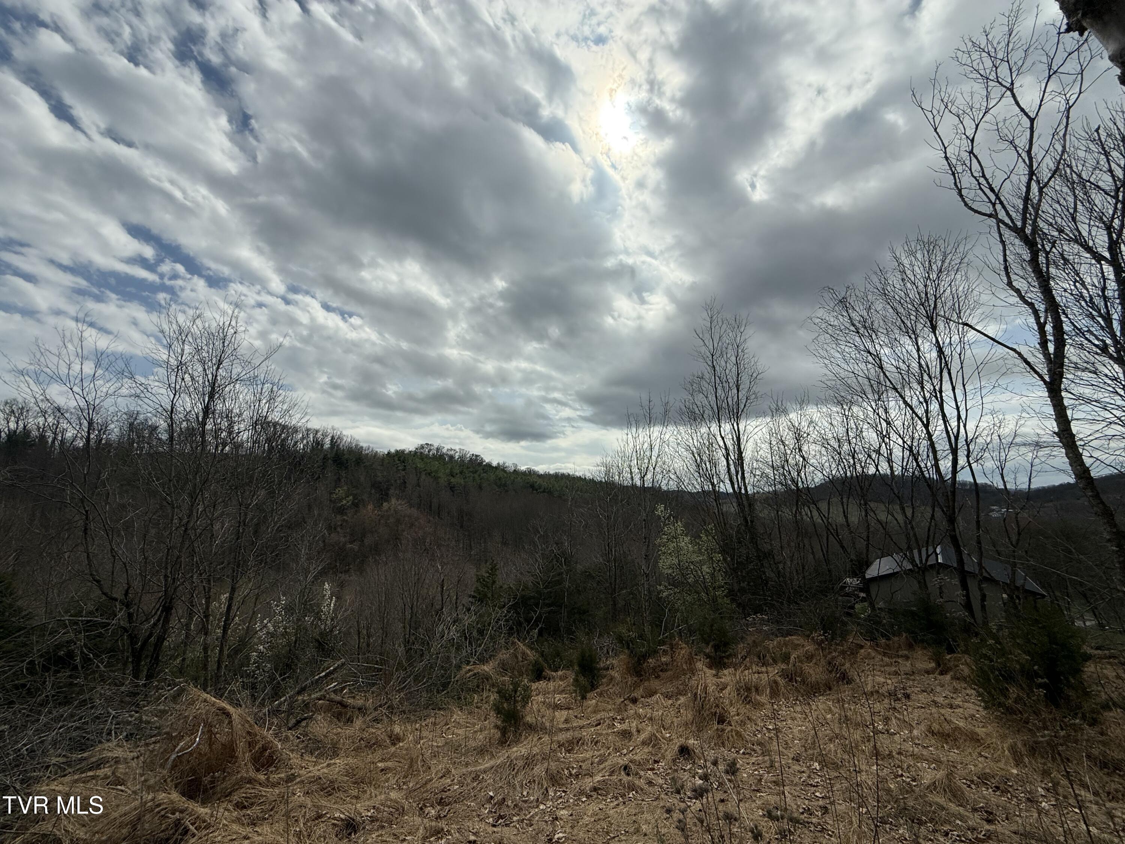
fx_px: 455
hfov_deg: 102.1
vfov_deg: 85.7
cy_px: 422
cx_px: 562
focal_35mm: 14
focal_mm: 2.22
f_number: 2.2
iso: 40
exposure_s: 1/6173
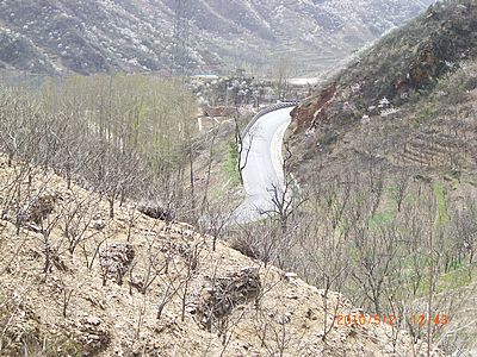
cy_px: 178
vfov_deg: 13.0
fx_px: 1571
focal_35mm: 114
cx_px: 238
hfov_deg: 17.3
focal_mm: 18.6
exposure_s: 1/320
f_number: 5.2
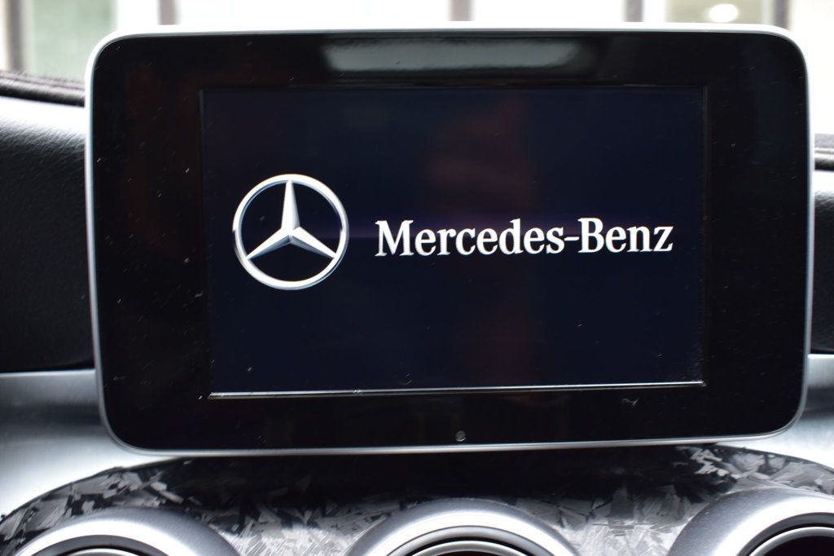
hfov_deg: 46.4
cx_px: 417
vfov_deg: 31.9
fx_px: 973
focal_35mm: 42
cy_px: 278
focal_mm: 28
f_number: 6.3
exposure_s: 1/20
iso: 400
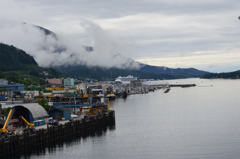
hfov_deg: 24.7
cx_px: 120
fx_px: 549
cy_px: 80
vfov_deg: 16.5
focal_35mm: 82
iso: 140
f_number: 11
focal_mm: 55
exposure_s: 1/125
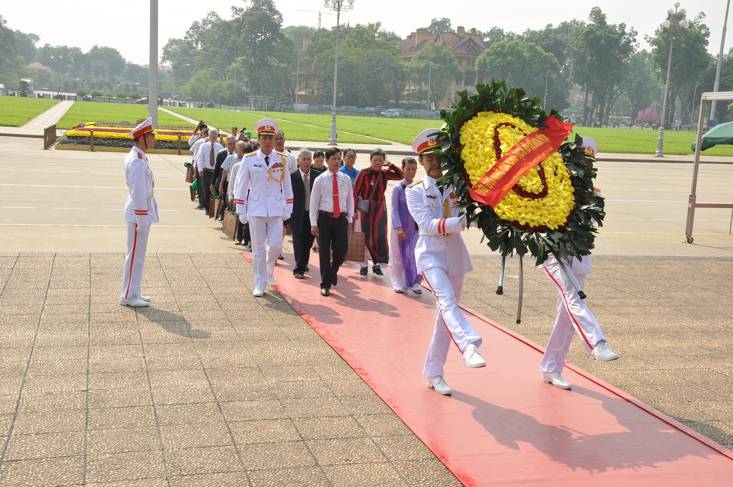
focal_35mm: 45
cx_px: 366
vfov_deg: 29.8
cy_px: 244
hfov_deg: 43.7
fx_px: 915
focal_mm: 30
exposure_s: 1/125
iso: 200
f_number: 13
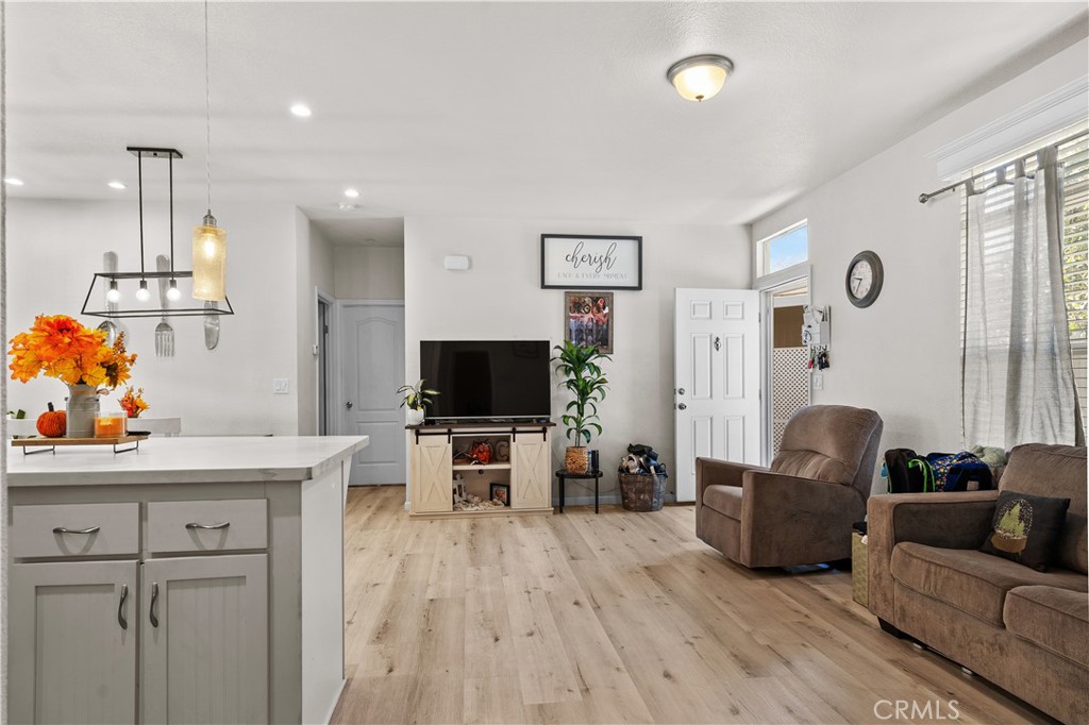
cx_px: 544
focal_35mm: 20
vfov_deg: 61.9
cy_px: 362
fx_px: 605
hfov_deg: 84.0
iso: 100
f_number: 8
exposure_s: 1.3
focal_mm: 20
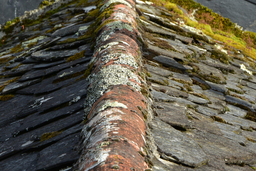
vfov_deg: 6.5
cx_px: 114
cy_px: 45
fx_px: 1492
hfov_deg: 9.8
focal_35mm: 210
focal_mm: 85
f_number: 14
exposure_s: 1/50
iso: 100
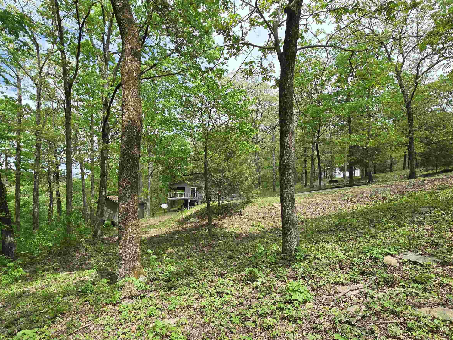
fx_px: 222
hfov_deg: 90.9
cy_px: 194
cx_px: 215
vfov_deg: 74.3
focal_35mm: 17
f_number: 2.2
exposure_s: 1/1399
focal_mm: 2.2
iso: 50
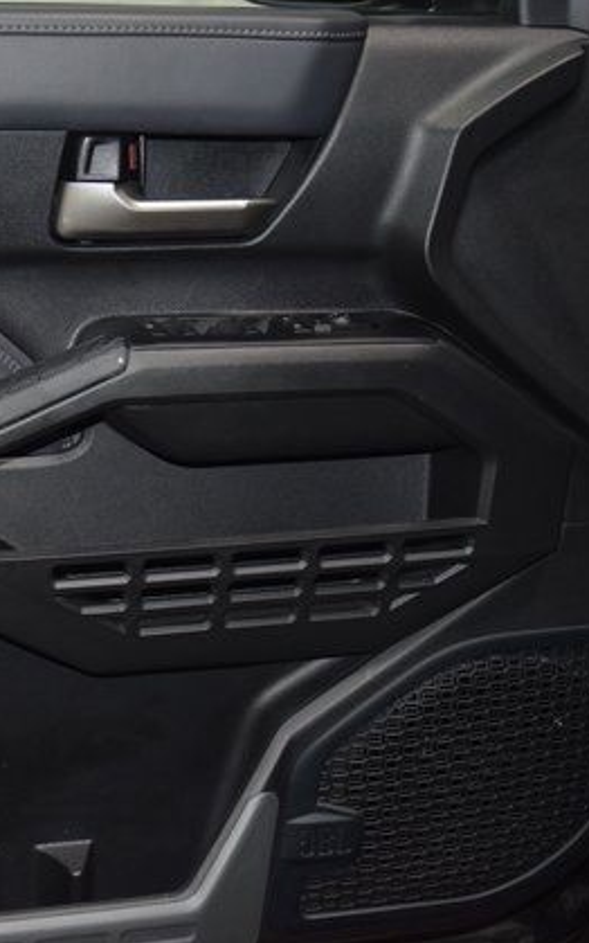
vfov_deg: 36.3
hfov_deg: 22.2
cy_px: 474
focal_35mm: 56
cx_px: -9
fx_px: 1438
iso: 1400
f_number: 3.8
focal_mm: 24
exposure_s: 1/125
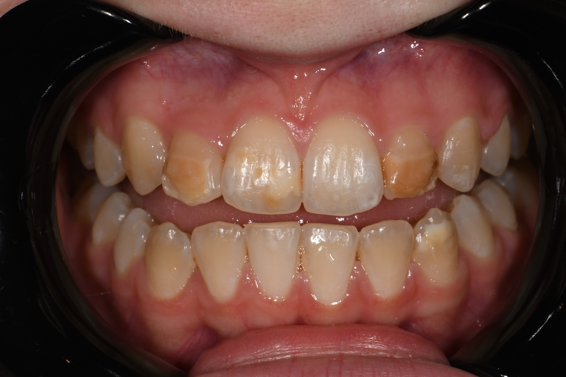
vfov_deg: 10.9
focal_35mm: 126
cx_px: 283
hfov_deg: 16.3
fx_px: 1980
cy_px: 188
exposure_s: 1/160
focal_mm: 105
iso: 200
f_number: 32
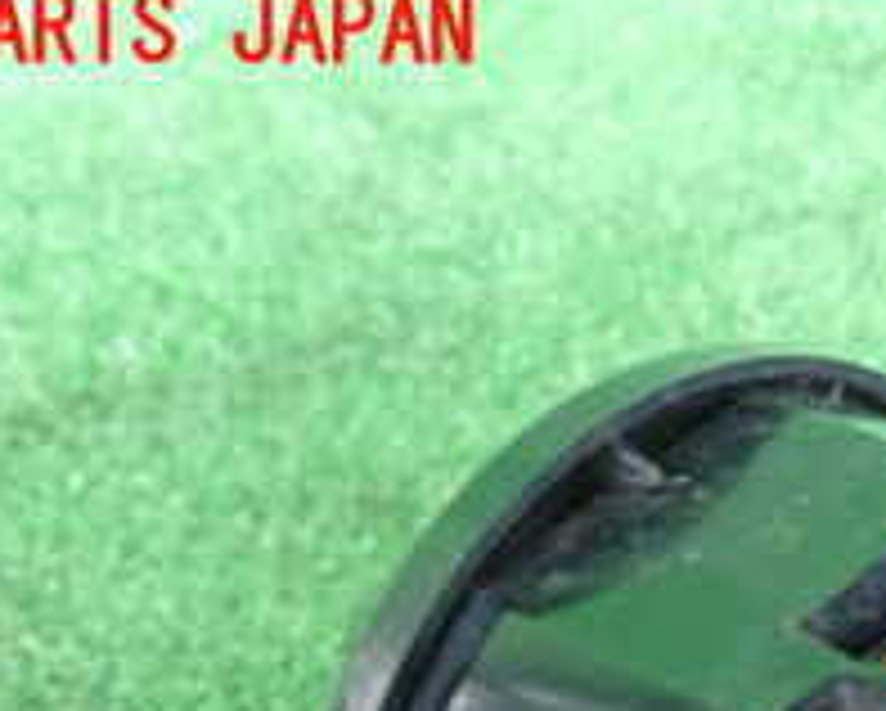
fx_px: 2336
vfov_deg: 16.1
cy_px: 990
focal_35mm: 89
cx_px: 1007
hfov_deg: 20.4
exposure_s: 1/30
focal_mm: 5.4
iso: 800
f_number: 2.3
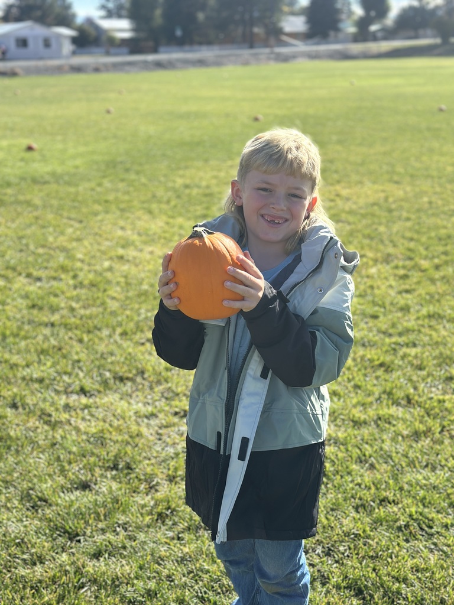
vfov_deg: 39.7
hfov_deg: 30.3
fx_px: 839
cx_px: 227
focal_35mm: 48
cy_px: 302
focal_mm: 6.86
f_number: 1.78
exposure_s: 1/2732
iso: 100
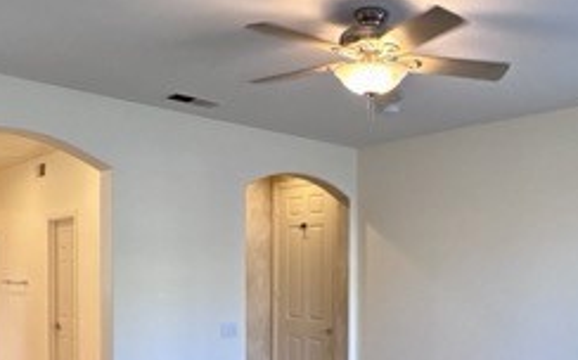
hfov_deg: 49.8
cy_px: 284
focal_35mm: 39
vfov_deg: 31.9
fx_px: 614
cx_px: 367
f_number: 2.2
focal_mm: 2.22
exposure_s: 1/120
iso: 200
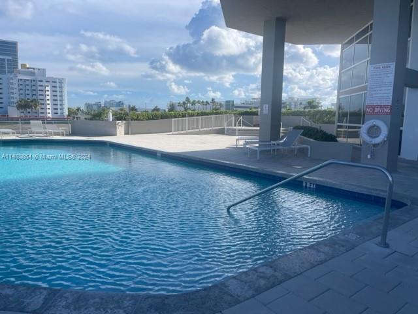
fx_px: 314
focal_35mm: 26
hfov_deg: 67.3
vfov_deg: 53.1
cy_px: 157
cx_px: 209
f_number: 1.6
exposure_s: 1/3559
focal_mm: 5.1
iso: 32
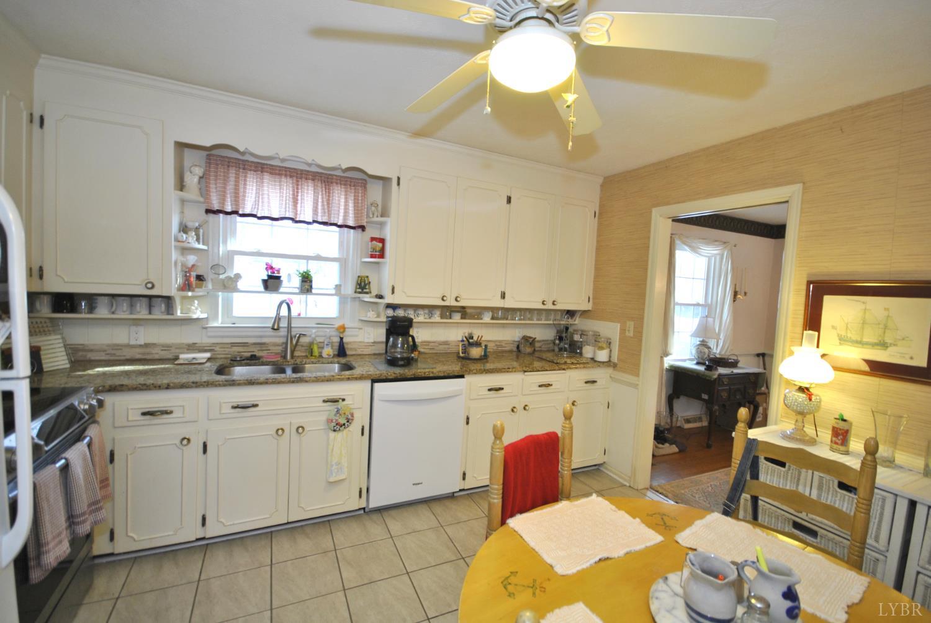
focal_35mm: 15
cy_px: 312
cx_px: 466
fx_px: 388
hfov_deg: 100.3
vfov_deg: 77.5
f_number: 4
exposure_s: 1/30
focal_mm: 10
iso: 200
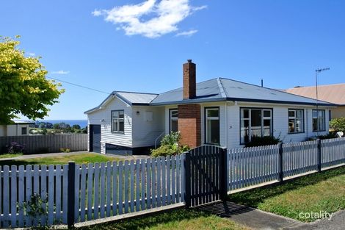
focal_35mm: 27
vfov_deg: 47.9
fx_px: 259
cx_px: 172
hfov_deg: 67.4
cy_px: 115
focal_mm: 10
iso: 100
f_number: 4.5
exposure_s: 1/800
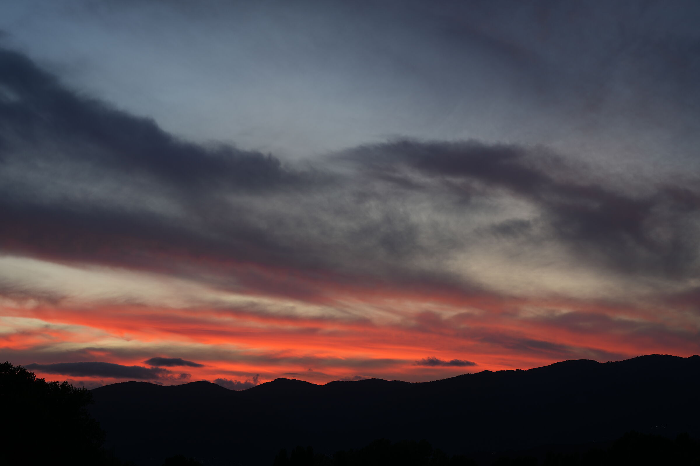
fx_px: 1361
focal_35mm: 70
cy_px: 233
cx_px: 350
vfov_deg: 19.5
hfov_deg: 28.8
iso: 100
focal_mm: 70
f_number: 9
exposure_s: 1/3
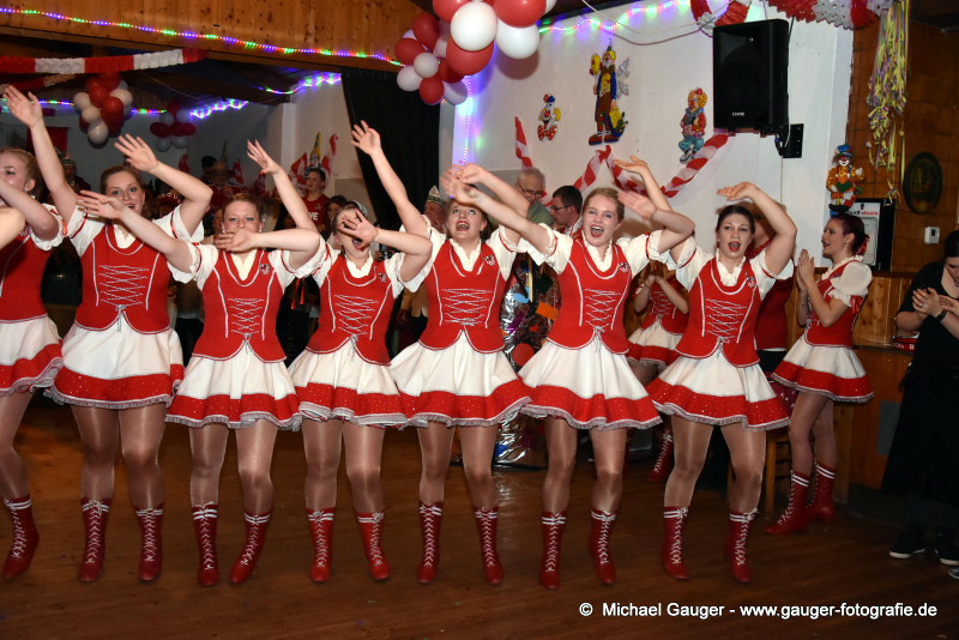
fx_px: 999
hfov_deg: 51.3
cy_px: 320
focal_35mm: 38
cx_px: 480
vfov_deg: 35.5
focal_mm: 25
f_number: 4
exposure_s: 1/320
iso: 2500
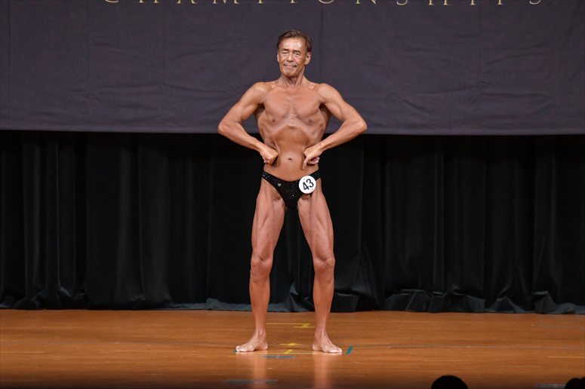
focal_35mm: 255
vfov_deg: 5.4
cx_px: 292
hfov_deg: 8.1
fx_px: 4142
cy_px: 194
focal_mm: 170
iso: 5000
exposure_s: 1/400
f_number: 5.6
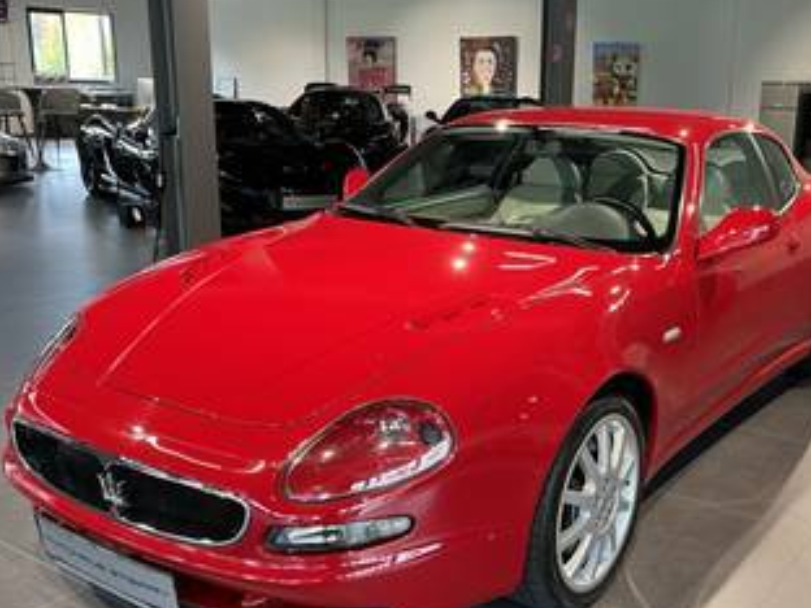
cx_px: 491
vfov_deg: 35.9
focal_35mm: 40
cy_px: 322
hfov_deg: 46.5
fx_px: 937
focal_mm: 5.1
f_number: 1.6
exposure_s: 1/50
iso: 80
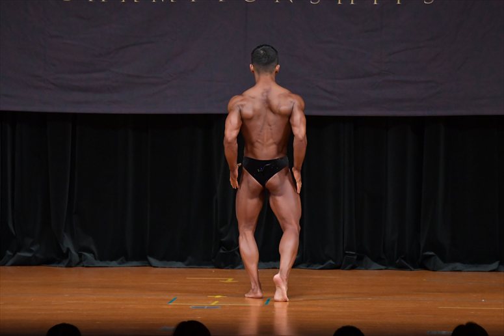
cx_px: 252
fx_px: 3778
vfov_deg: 5.1
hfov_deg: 7.6
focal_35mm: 270
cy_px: 168
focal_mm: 180
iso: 4000
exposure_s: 1/400
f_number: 5.6
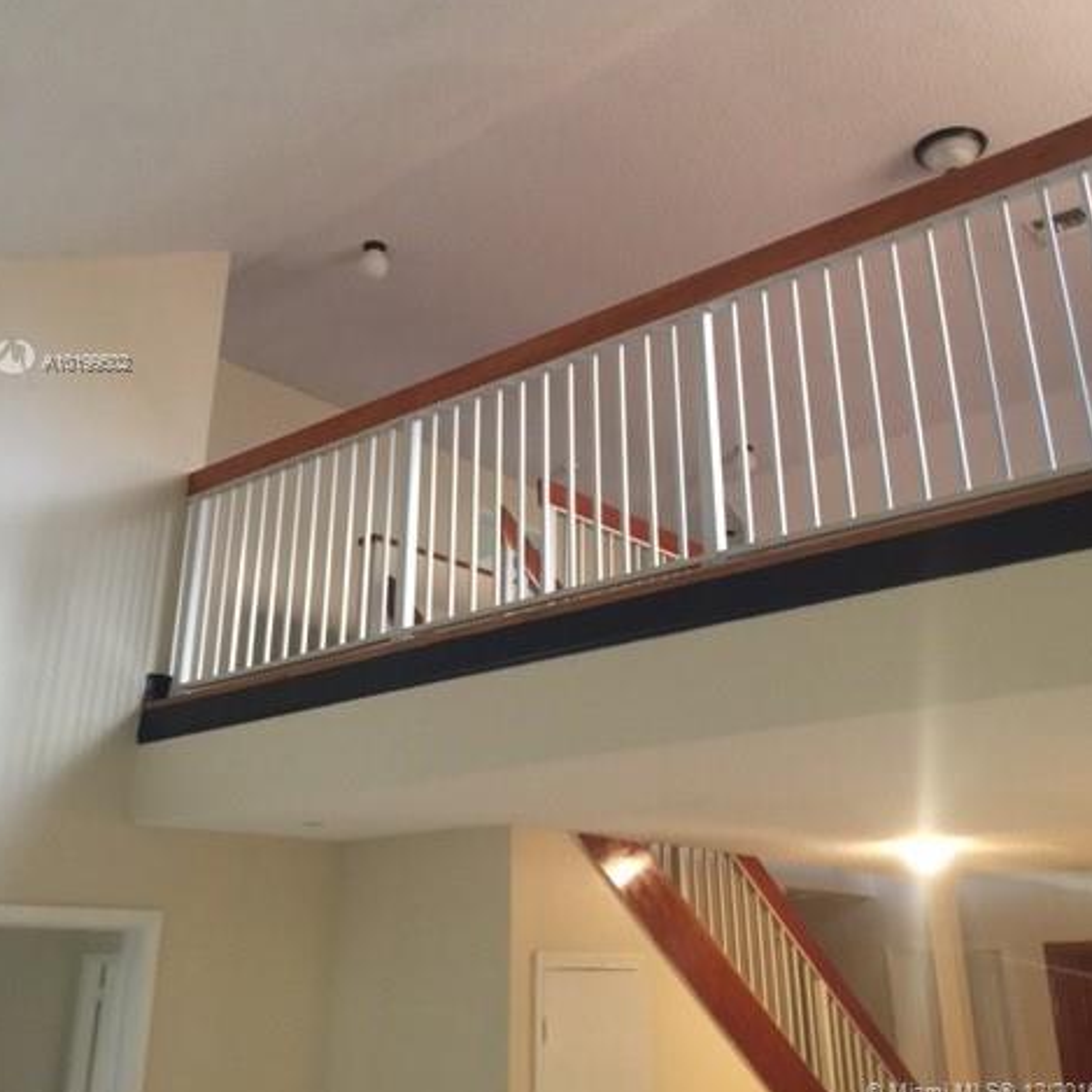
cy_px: 363
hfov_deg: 47.2
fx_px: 1249
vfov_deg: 46.5
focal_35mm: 35
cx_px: 545
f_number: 2.2
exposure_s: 1/15
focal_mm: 4.15
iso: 100
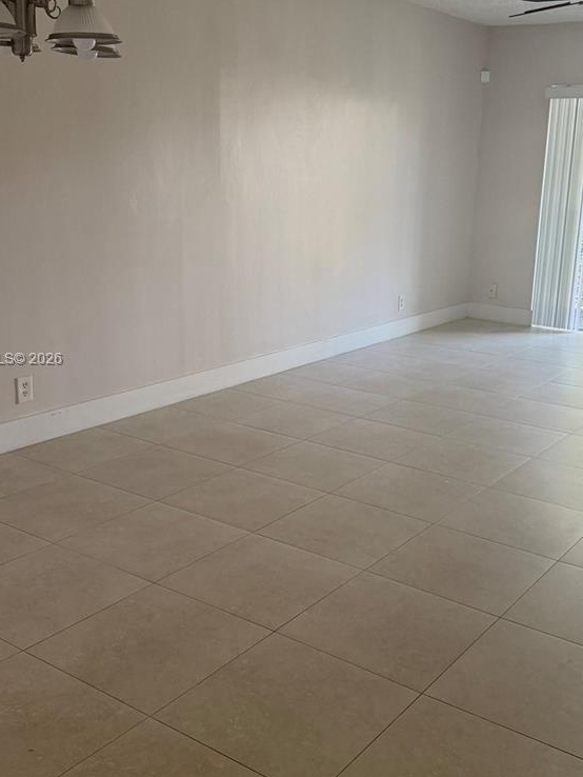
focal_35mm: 39
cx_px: 341
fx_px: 875
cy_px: 360
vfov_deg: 47.8
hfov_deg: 36.7
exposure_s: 1/60
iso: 250
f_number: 1.78
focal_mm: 6.76
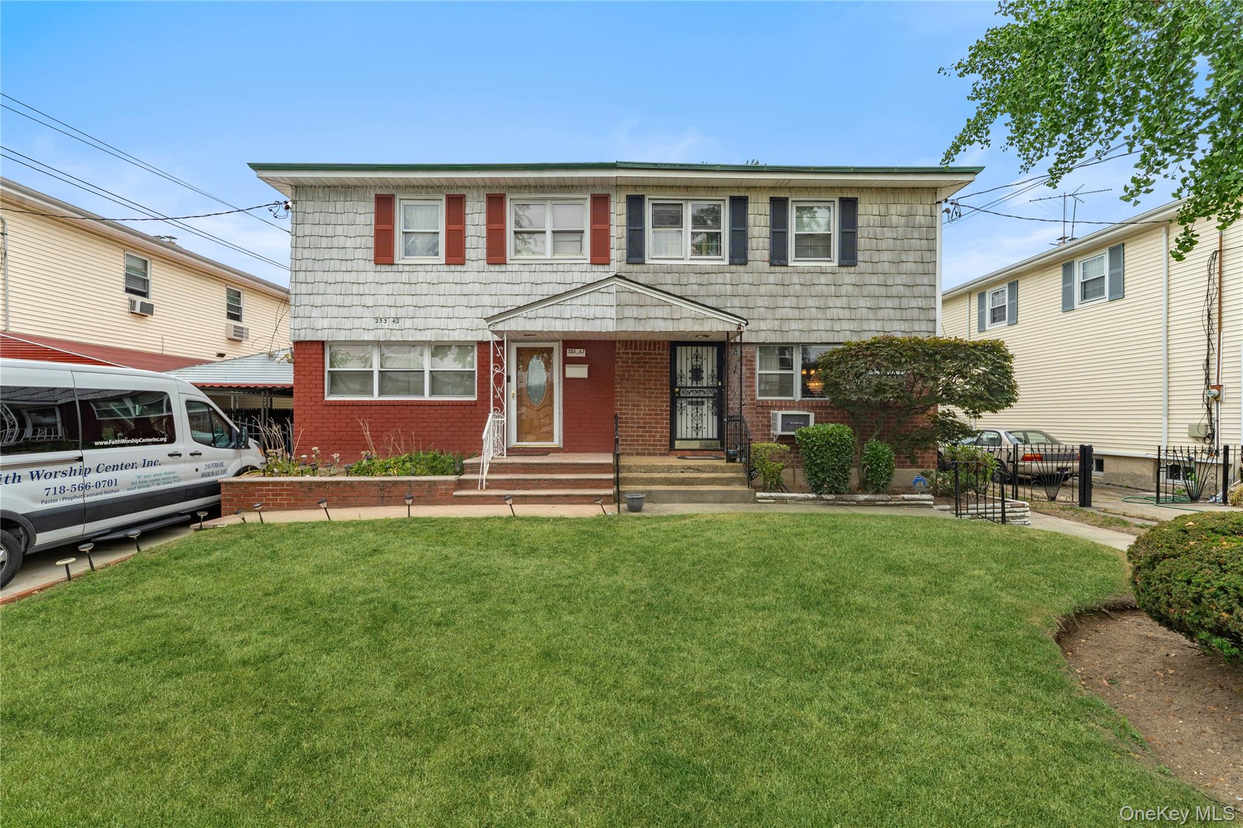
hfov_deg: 99.3
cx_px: 622
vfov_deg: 76.2
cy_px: 414
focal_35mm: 15
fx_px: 528
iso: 100
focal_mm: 15.3
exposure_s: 1/40
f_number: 11
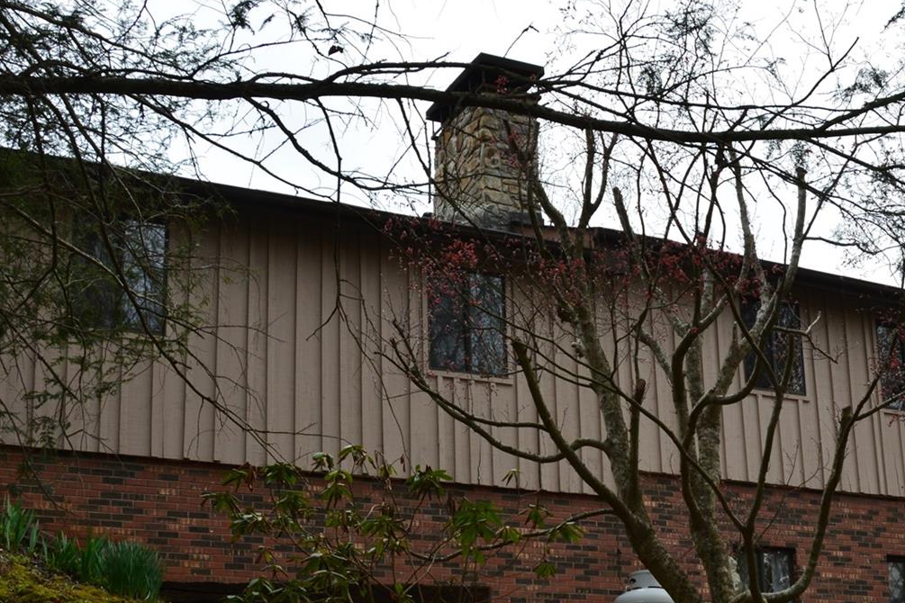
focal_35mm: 55
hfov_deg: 35.4
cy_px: 532
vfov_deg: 24.0
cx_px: 684
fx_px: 1383
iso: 200
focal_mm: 18
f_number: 7.1
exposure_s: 1/200
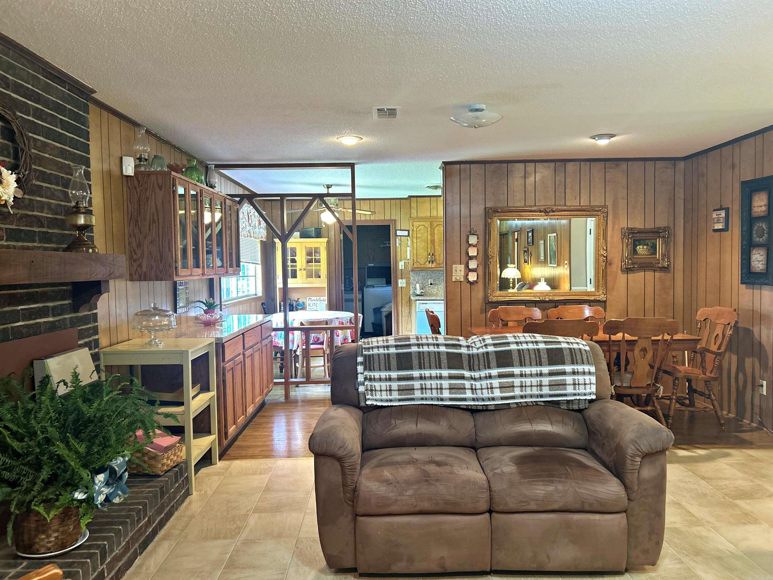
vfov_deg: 53.1
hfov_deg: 67.3
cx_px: 386
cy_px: 290
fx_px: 581
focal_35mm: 26
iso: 400
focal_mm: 5.7
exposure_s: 1/60
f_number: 1.5
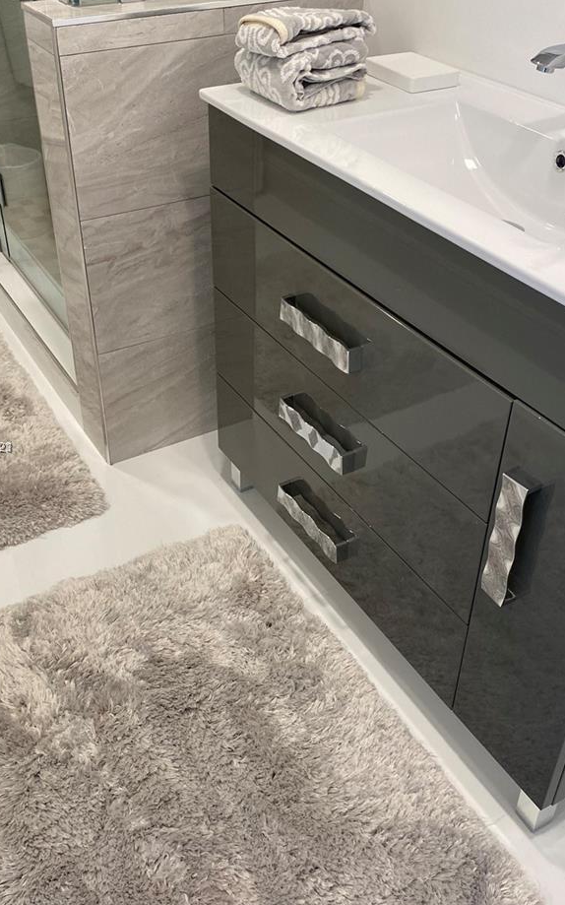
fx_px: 887
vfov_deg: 54.0
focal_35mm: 36
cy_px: 448
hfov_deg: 35.3
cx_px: 275
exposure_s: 1/120
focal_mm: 4.25
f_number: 1.8
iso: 100
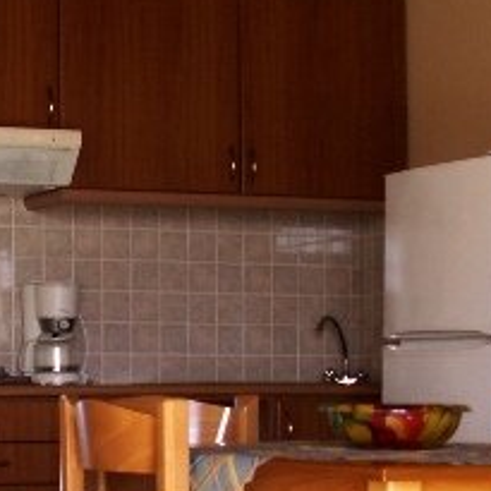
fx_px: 1942
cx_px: -12
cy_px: 417
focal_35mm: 121
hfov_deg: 14.2
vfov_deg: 14.3
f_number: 2.8
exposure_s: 1/40
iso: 64
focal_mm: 5.86
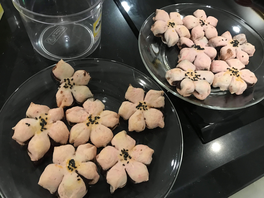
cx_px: 132
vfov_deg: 49.7
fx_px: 214
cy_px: 99
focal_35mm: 28
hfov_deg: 63.4
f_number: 1.8
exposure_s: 1/11
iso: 100
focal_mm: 3.99
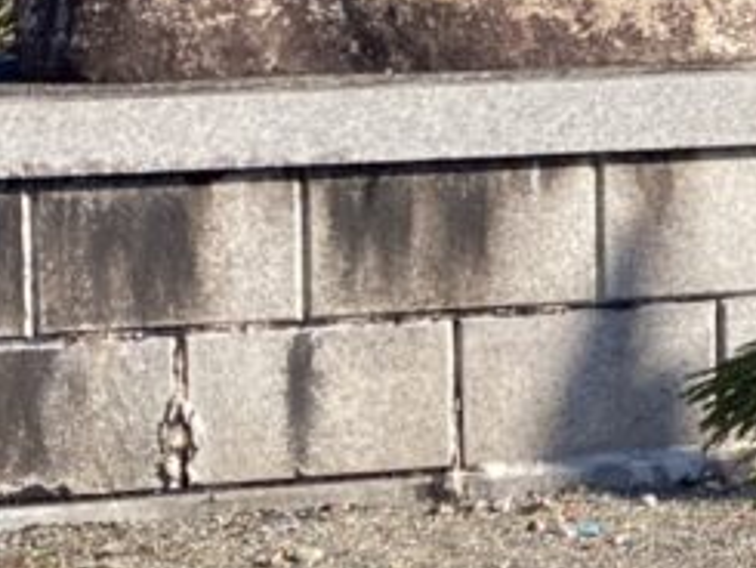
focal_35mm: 146
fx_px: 3190
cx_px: 1475
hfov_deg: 12.1
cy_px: 3
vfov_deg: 10.1
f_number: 1.8
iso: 20
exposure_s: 1/1033
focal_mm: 3.99
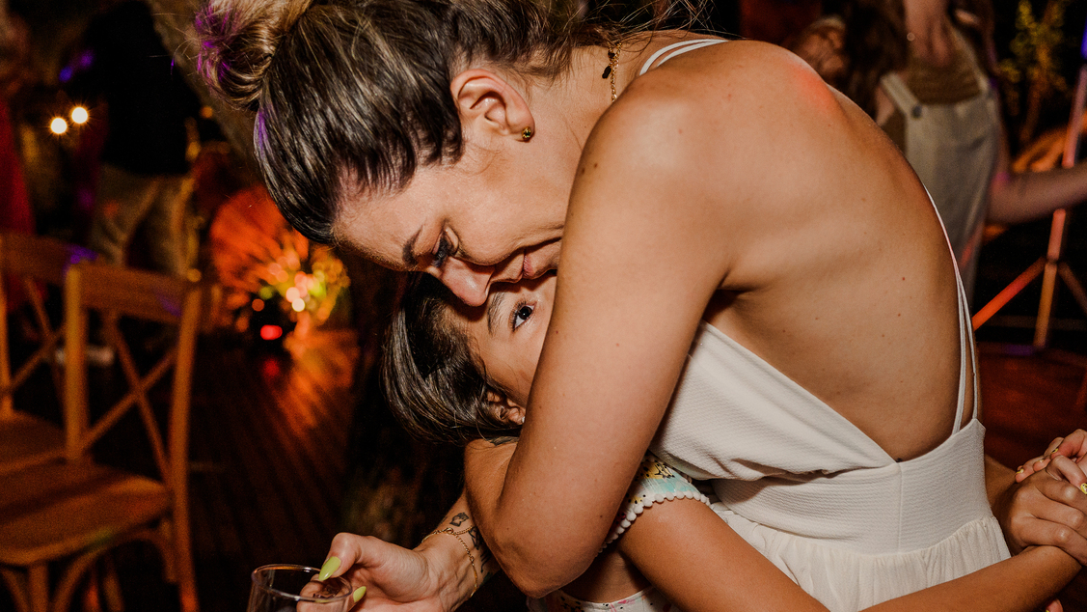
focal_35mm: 39
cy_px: 331
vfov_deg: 30.4
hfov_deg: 51.6
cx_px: 530
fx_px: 1124
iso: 2500
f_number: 3.2
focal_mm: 35
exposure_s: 1/125
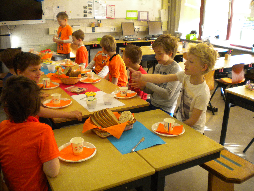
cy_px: 96
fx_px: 257
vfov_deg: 40.7
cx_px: 127
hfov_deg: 52.6
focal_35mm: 35
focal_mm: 6.3
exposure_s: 1/59.1
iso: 366
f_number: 3.1
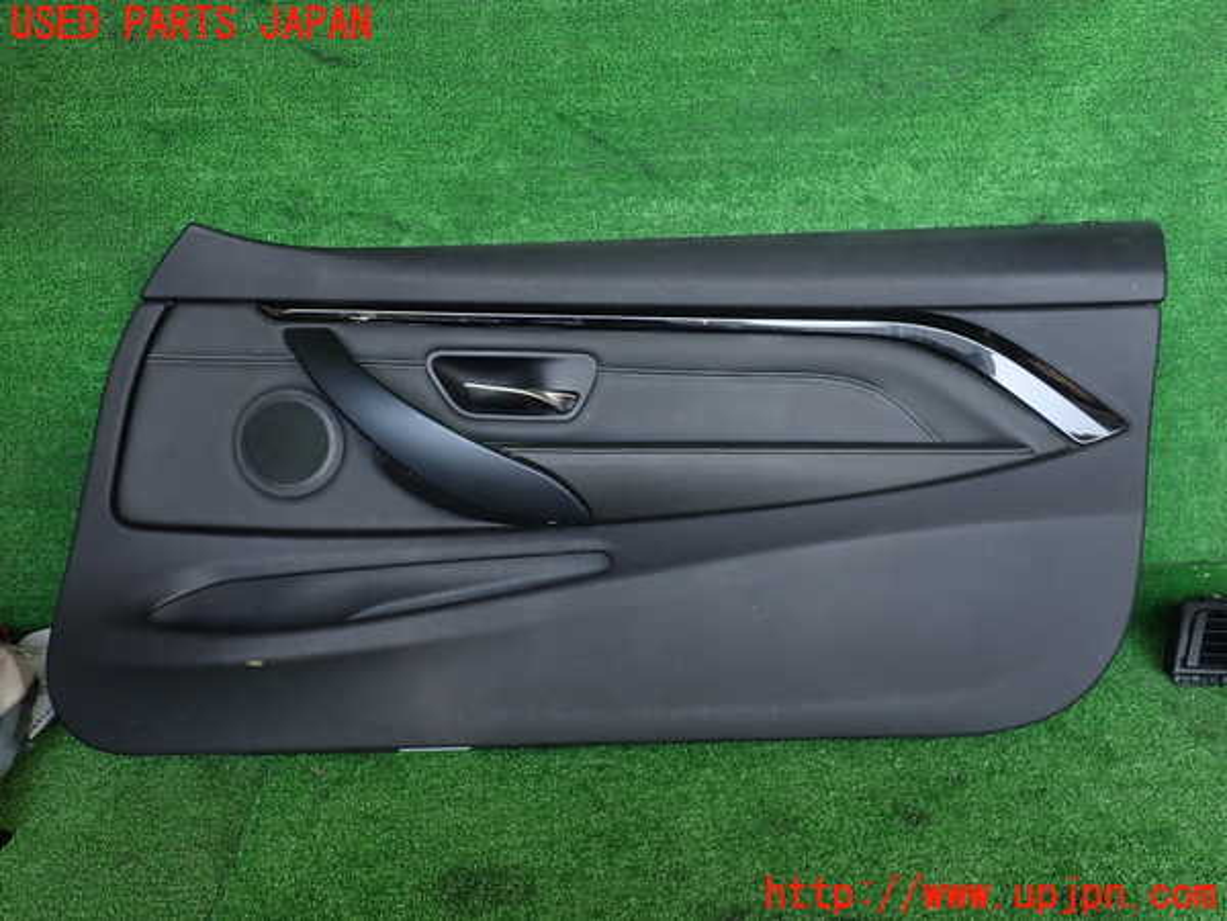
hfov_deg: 60.0
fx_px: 1063
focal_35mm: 30
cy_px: 460
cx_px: 614
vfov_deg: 46.8
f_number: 3.2
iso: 100
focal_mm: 5.4
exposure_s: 1/60
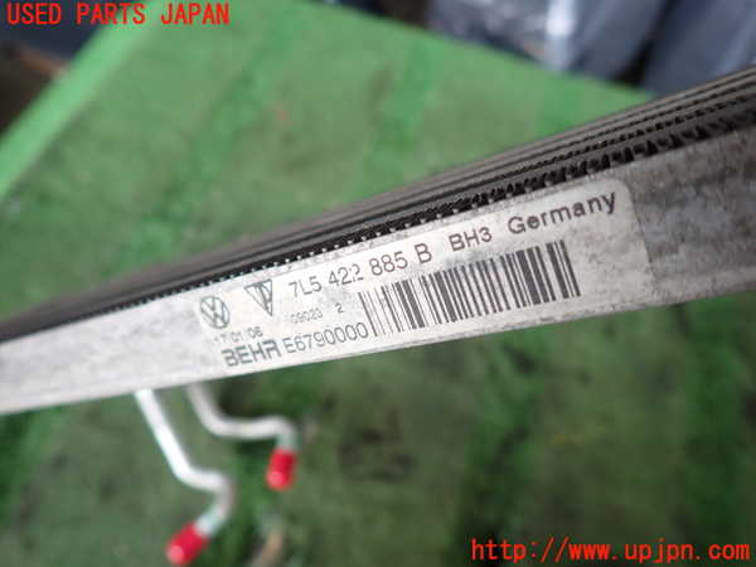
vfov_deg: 54.9
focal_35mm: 25
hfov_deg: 69.4
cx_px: 378
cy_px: 284
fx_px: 546
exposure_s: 1/60
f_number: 2
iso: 160
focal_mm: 4.5
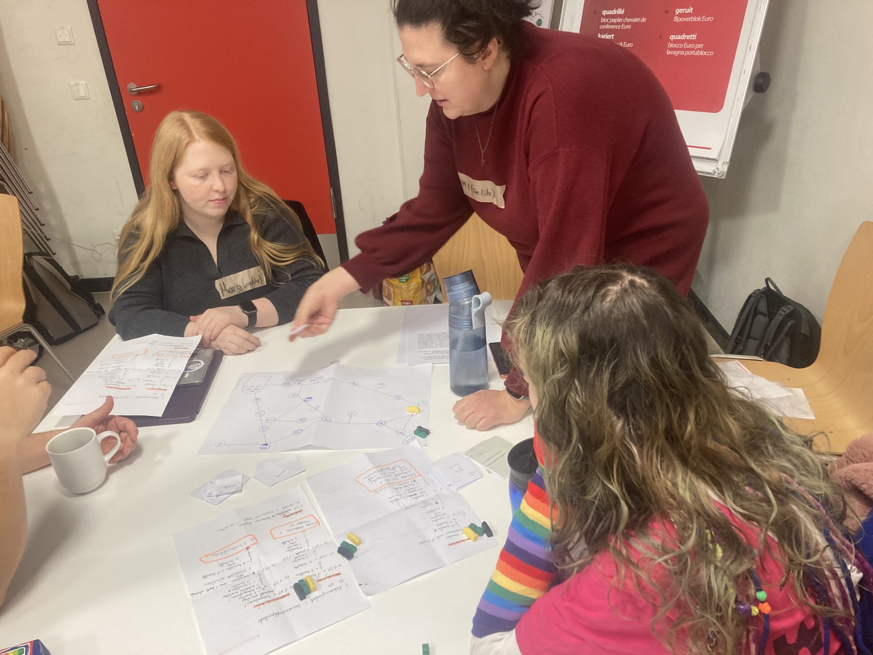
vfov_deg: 49.7
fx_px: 706
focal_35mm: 28
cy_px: 328
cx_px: 436
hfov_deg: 63.4
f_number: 1.8
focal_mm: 3.99
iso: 100
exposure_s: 1/50
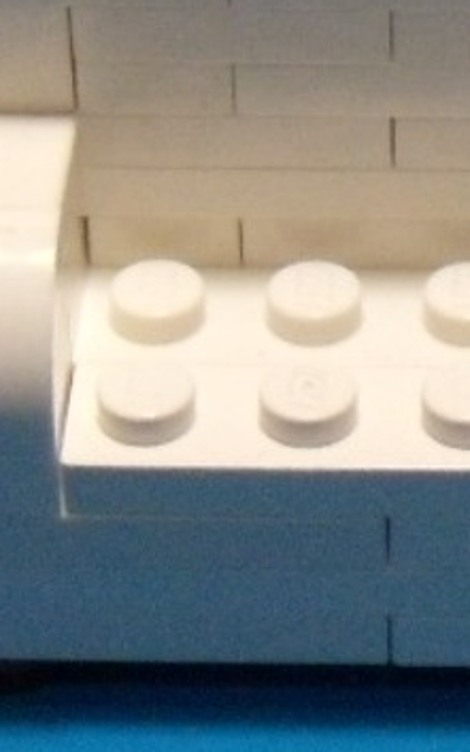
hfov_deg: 18.3
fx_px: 1415
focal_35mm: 69
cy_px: 280
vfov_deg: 29.7
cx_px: 496
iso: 400
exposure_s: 1/50
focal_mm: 6.4
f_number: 3.6
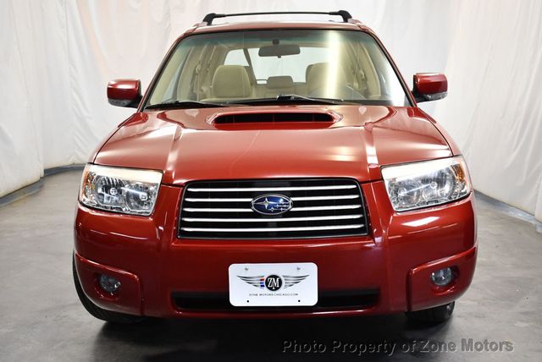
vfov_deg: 30.6
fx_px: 663
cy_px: 181
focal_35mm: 44
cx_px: 271
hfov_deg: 44.5
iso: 1250
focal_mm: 22
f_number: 3.8
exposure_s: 1/125
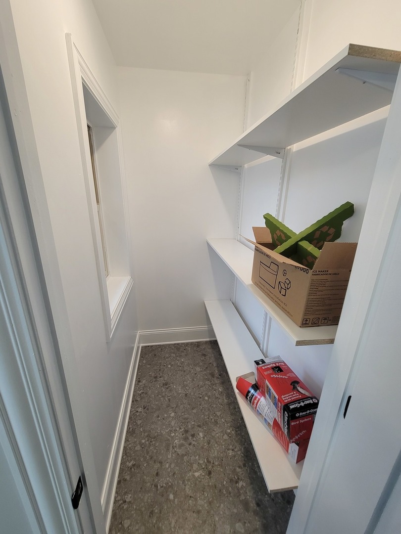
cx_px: 200
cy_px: 267
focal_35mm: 13
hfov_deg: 89.9
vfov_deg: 106.2
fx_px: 201
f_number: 2.2
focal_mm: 2.2
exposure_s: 1/60
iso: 160
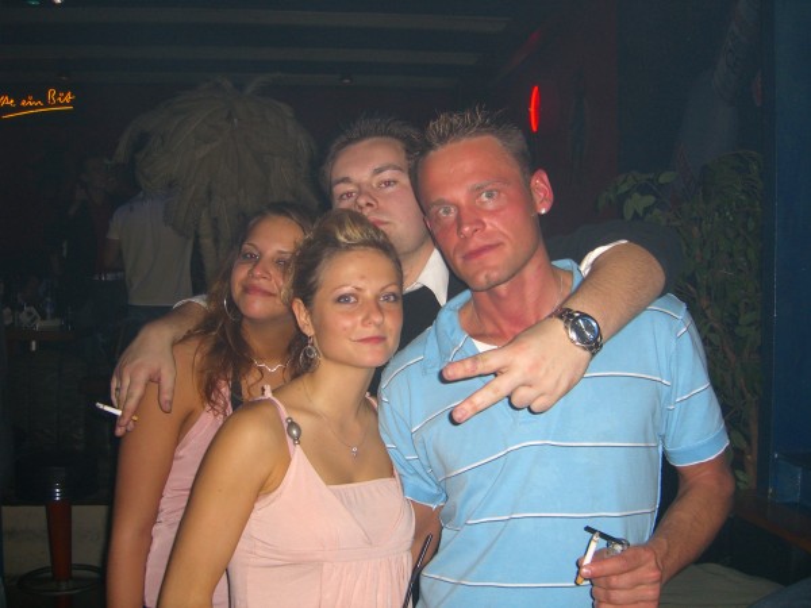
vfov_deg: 37.7
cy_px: 304
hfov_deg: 49.0
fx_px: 890
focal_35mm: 38
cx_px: 406
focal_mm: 7.9
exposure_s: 1/60
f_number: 2.8
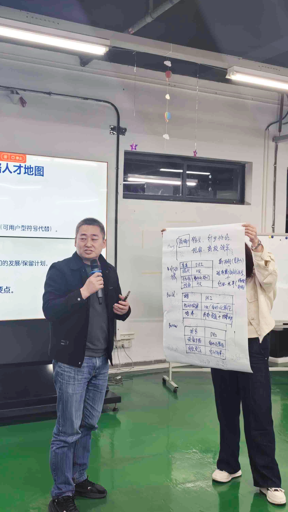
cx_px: 106
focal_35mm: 40
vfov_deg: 50.5
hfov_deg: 29.6
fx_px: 543
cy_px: 259
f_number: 2
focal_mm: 5.72
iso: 100
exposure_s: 1/100
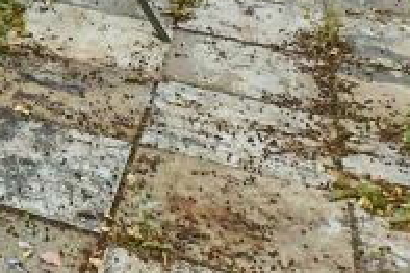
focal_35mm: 78
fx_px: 888
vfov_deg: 14.4
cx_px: -237
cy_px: -280
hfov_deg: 21.1
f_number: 8
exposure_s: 1/320
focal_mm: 10
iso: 320
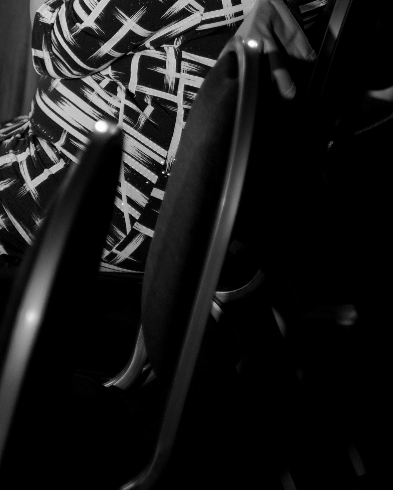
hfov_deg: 9.7
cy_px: -28
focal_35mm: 159
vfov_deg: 12.0
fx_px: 2311
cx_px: 155
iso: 1000
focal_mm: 65
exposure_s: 1/320
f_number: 2.8
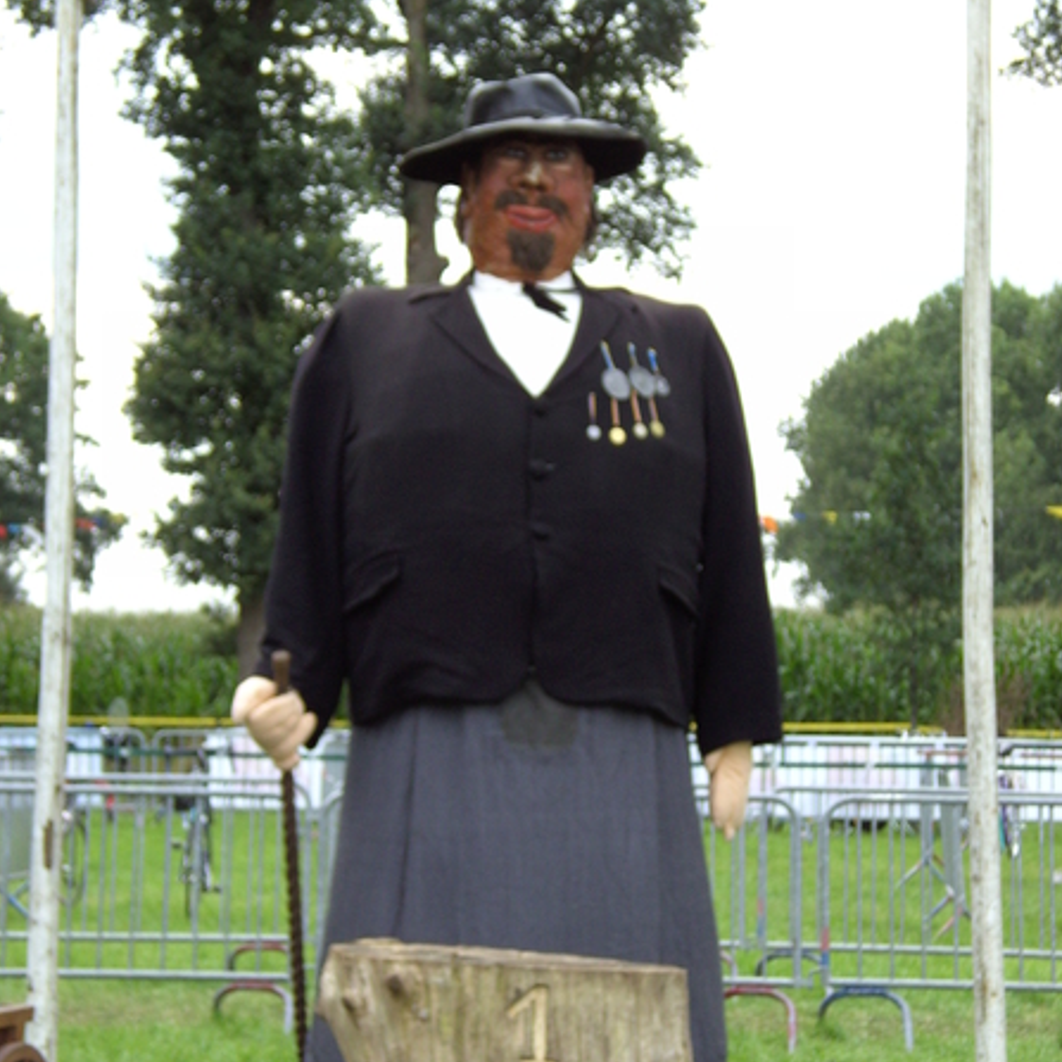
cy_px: 575
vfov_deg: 13.1
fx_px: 4616
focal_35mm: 133
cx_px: 532
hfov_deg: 13.1
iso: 100
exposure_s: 1/190
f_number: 4
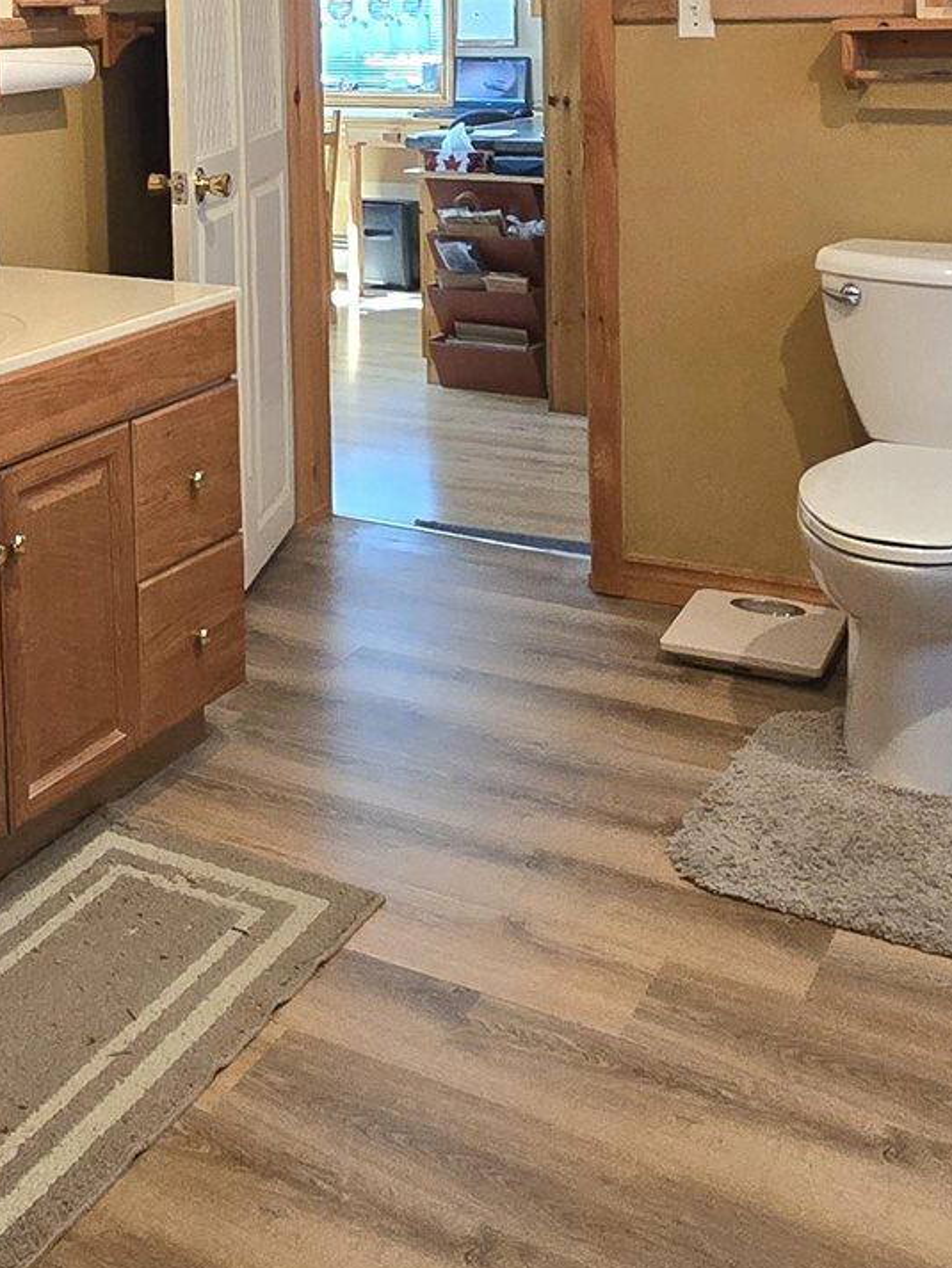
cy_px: 55
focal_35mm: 42
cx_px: 222
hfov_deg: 33.6
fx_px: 1540
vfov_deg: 40.3
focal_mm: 2.2
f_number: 2.2
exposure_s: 1/60.2
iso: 500
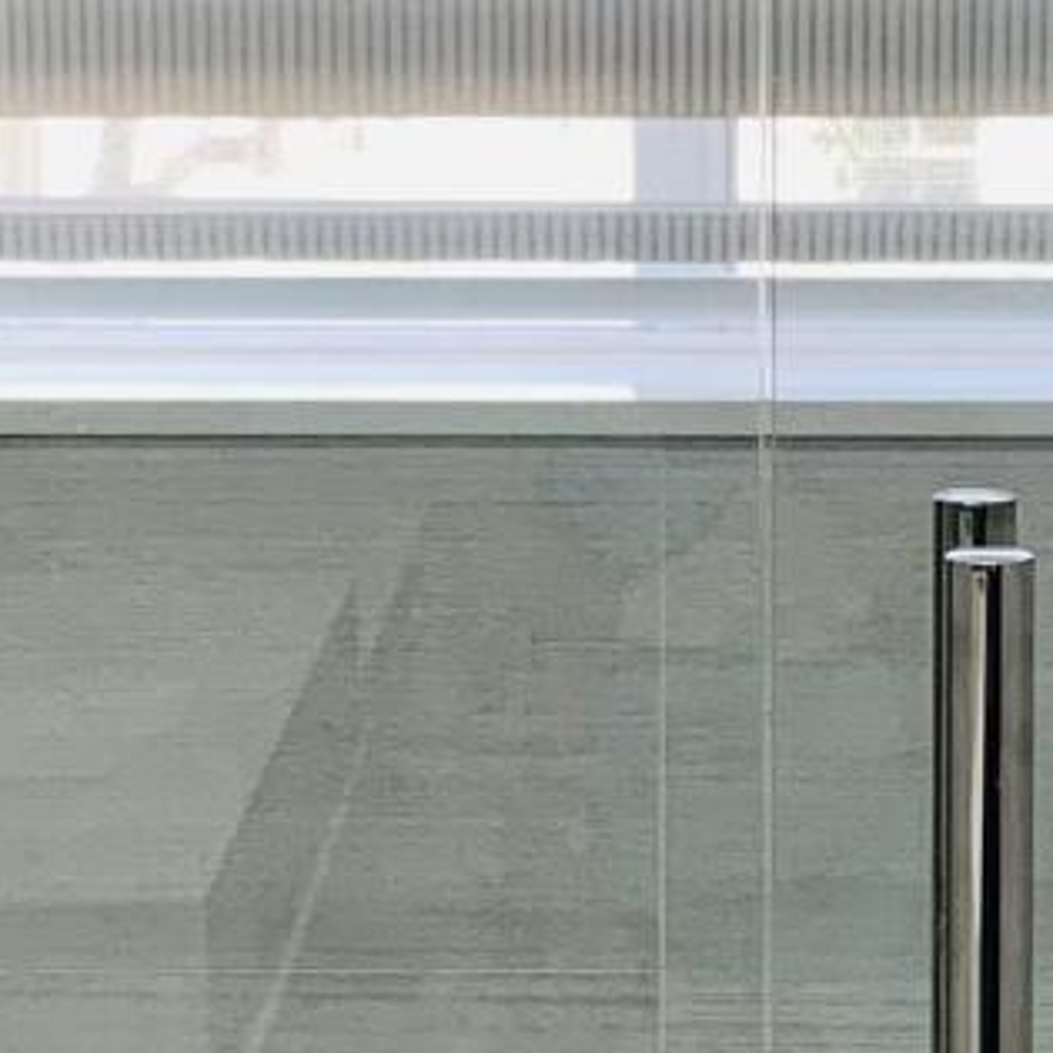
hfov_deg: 11.9
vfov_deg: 12.0
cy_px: 394
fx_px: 5025
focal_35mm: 146
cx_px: 739
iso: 80
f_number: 1.8
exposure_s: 1/120
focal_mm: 4.25
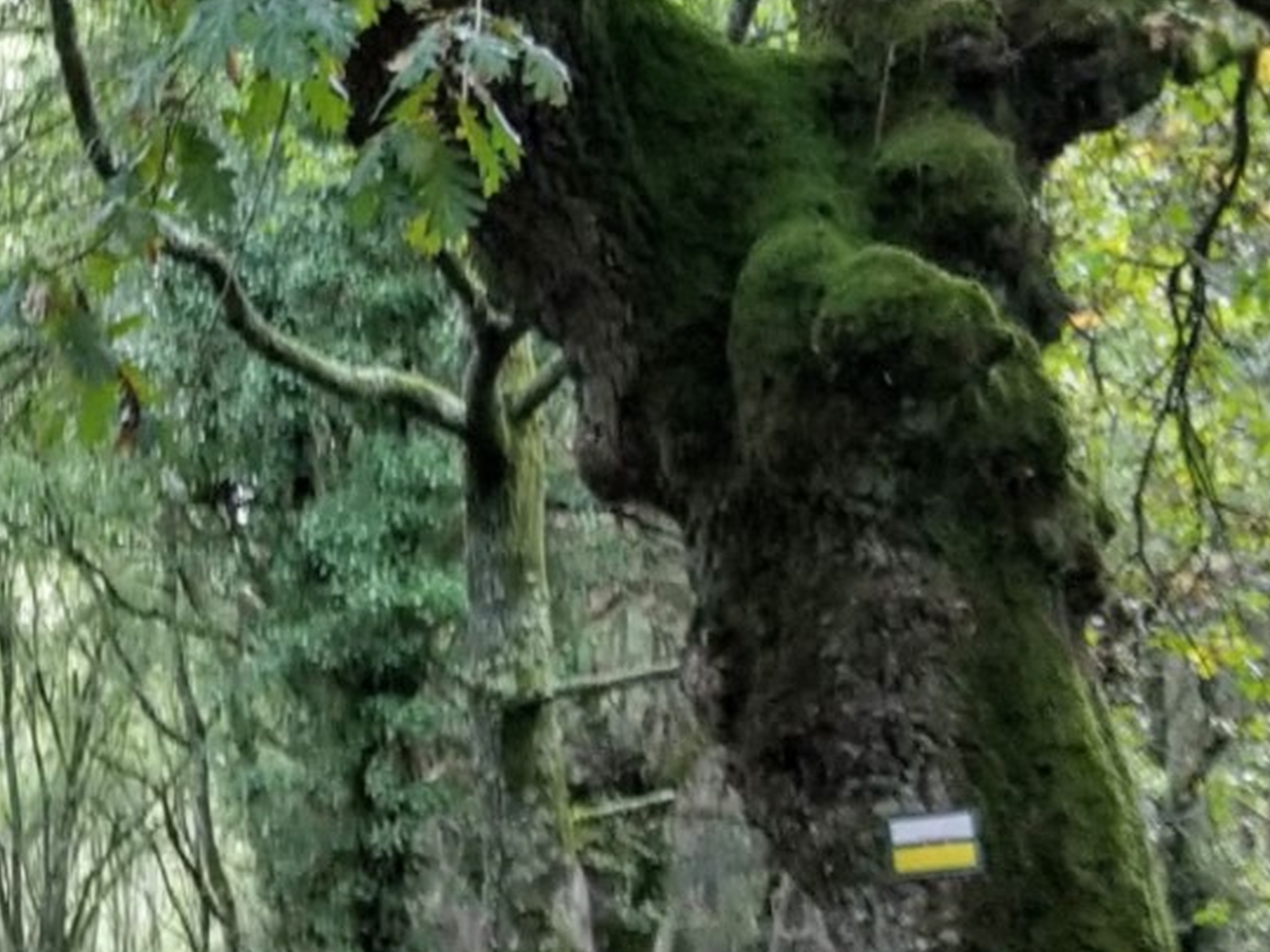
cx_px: -238
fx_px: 3559
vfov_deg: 15.1
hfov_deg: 19.1
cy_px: 881
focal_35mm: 97
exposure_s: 1/10
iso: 250
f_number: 1.7
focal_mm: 4.3
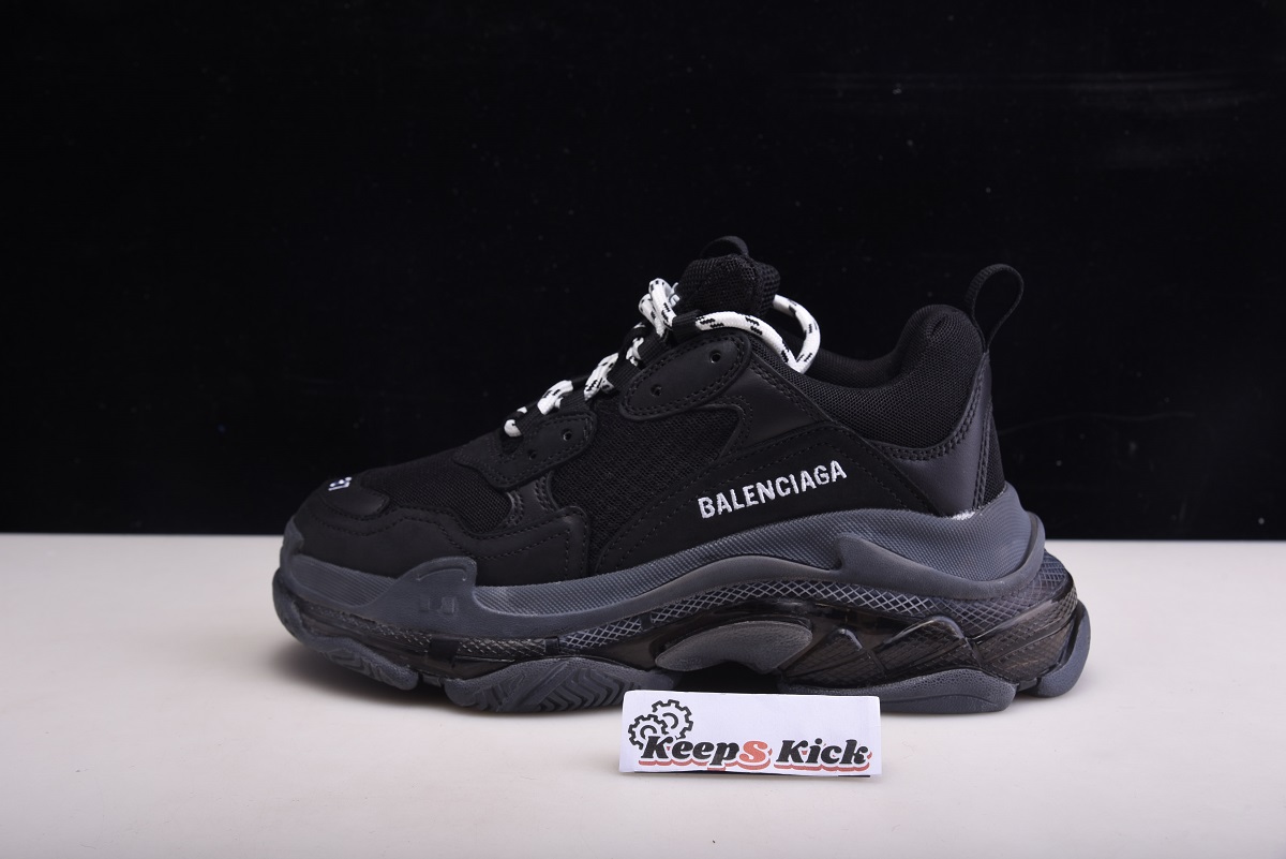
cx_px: 643
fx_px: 2073
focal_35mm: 58
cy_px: 430
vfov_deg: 23.4
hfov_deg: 34.5
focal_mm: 58
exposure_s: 1/200
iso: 100
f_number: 11
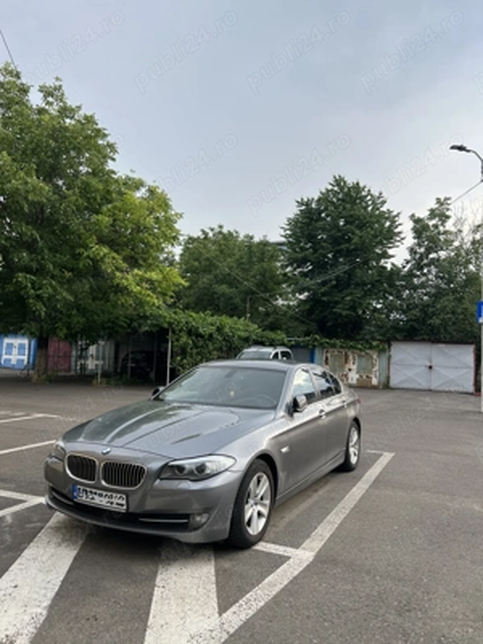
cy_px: 322
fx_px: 484
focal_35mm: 26
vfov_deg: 67.3
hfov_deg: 53.1
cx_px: 242
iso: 50
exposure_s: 1/887
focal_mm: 5.7
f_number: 1.5
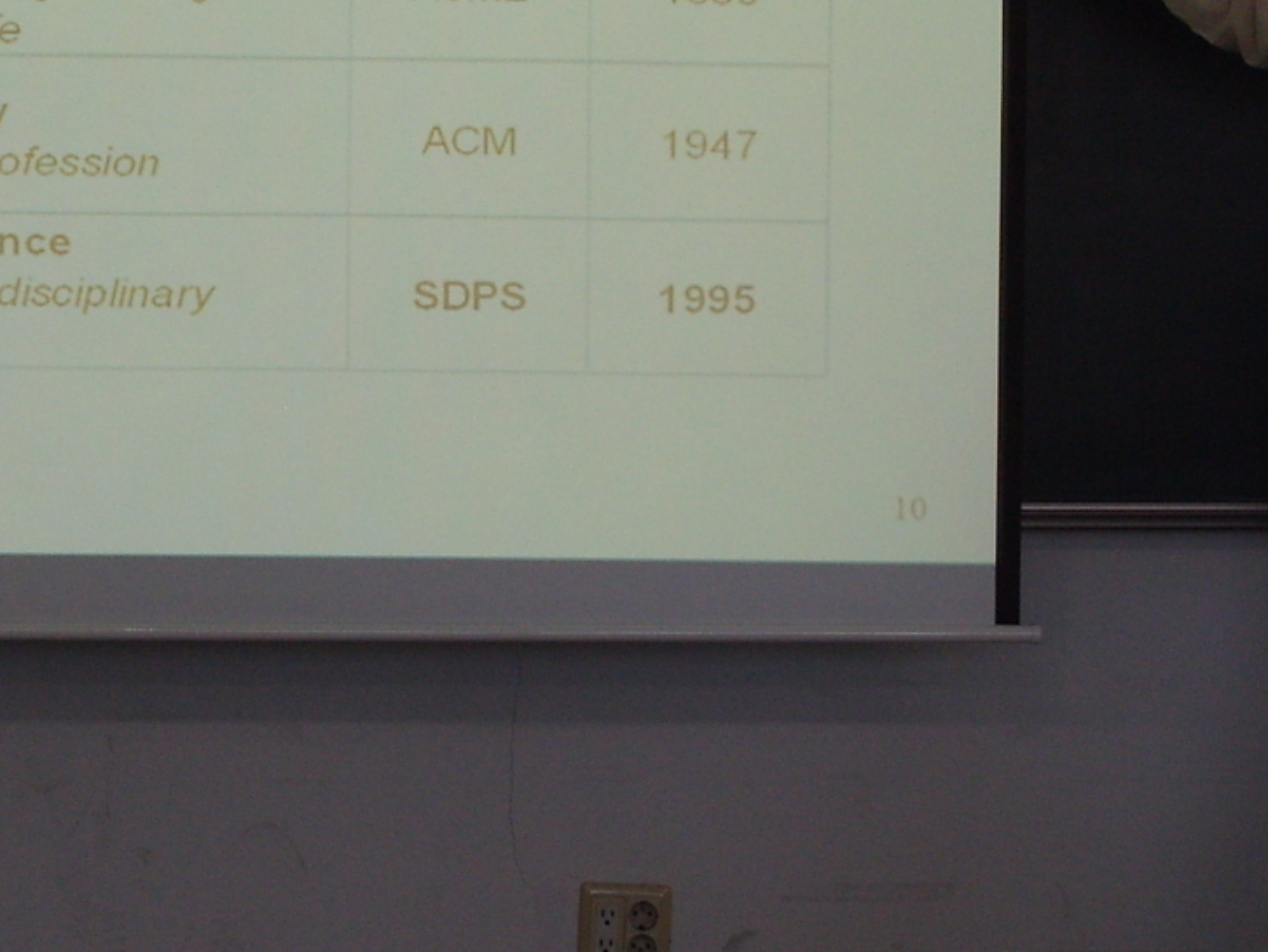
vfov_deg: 10.5
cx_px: 423
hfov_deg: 14.0
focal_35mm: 141
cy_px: 182
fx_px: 5167
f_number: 3.1
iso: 80
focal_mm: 11.1
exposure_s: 1/90
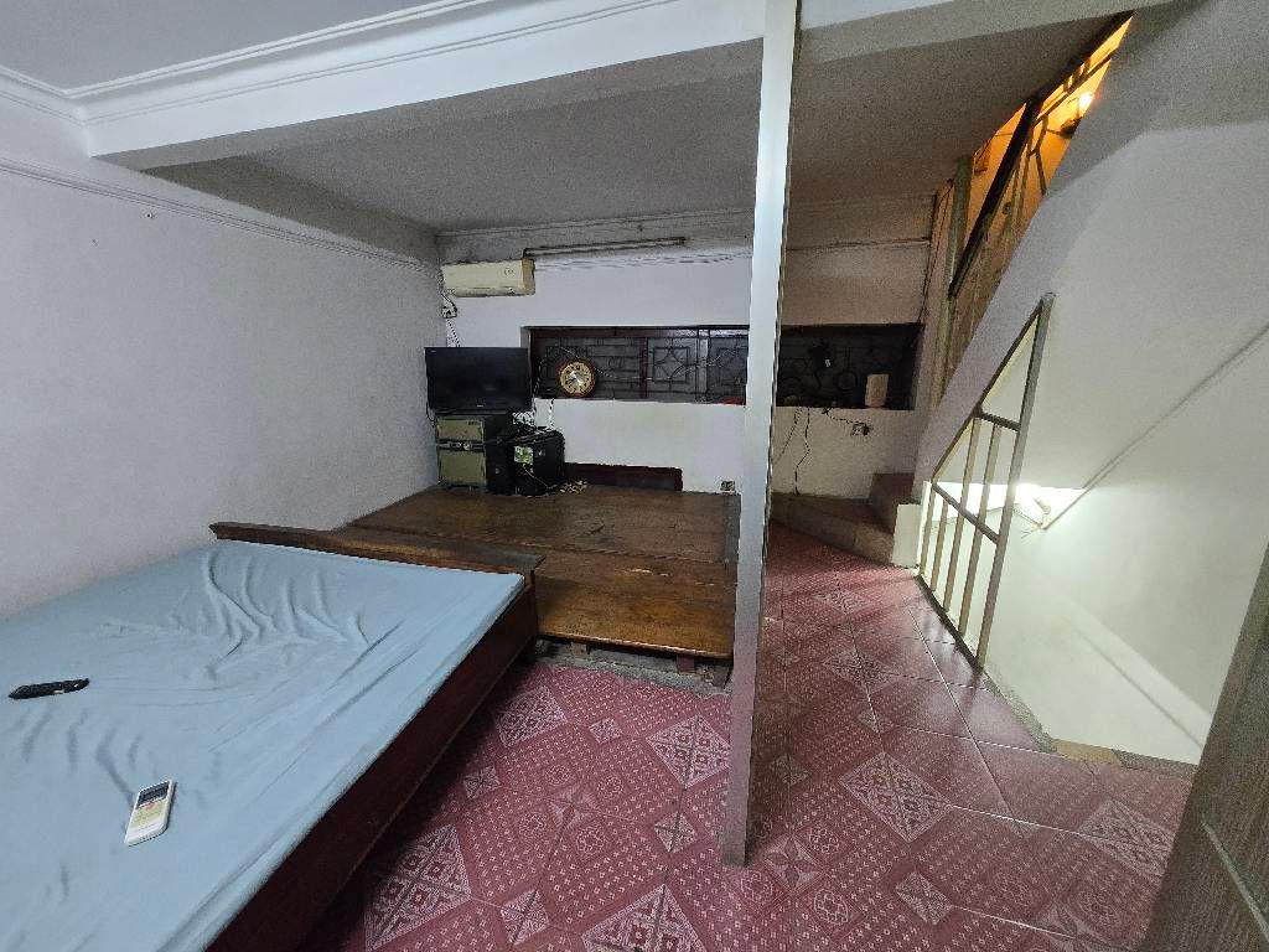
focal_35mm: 13
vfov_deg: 89.9
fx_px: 477
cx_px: 634
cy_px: 476
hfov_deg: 106.2
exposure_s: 1/50
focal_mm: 1.7
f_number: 2.2
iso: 400
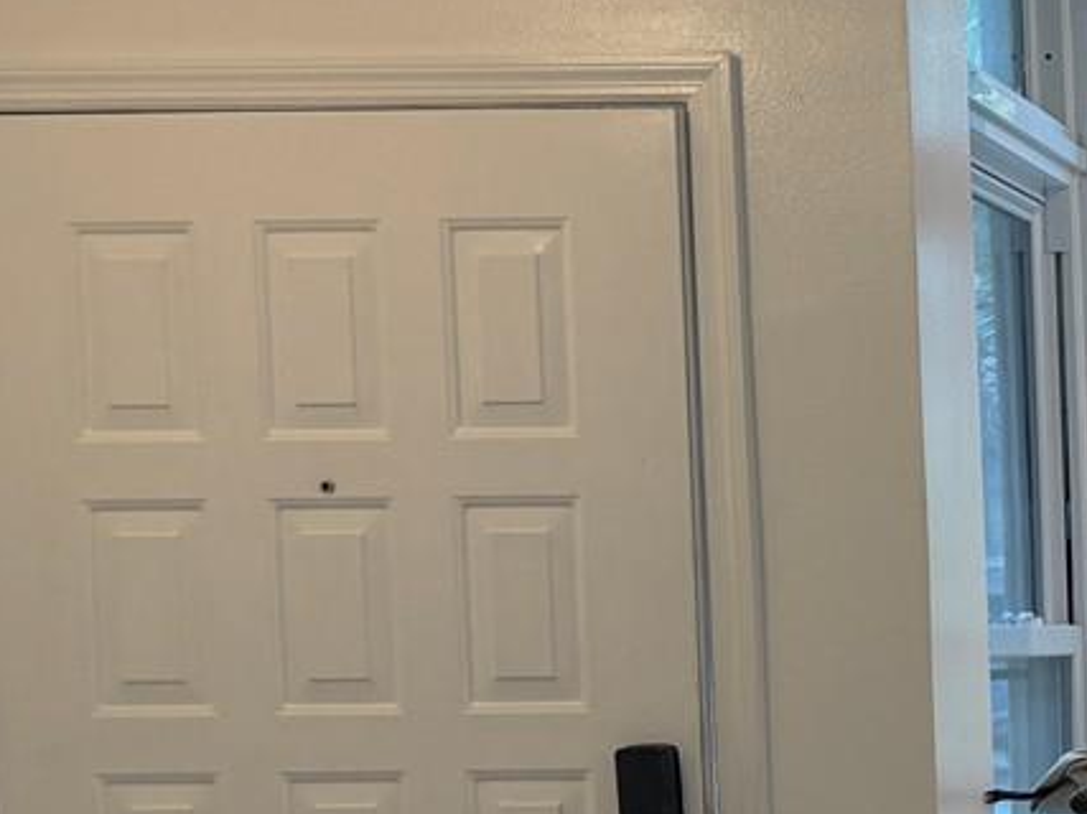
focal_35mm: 90
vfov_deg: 16.1
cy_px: 804
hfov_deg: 18.0
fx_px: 2825
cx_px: 1863
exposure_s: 1/134
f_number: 1.78
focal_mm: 6.76
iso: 80
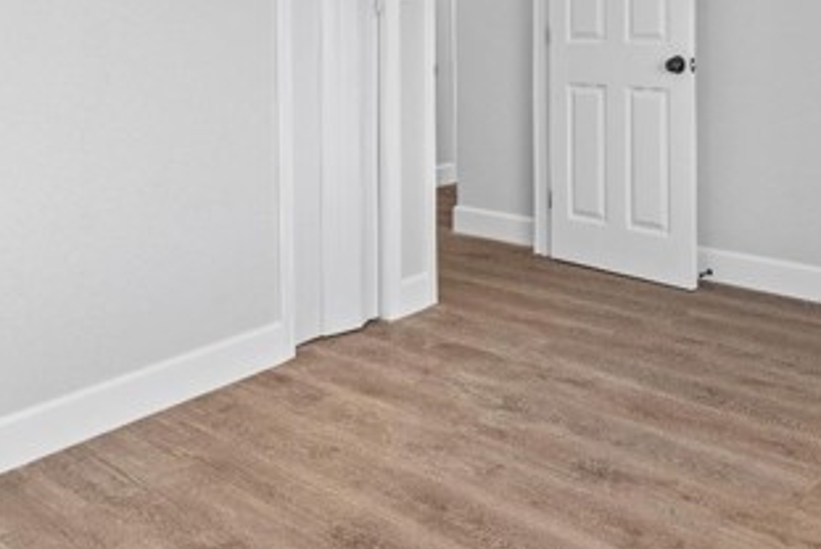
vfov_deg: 34.0
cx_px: 591
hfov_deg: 50.2
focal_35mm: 37
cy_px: 54
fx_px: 845
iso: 100
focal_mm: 18
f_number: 8
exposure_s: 1/1.25
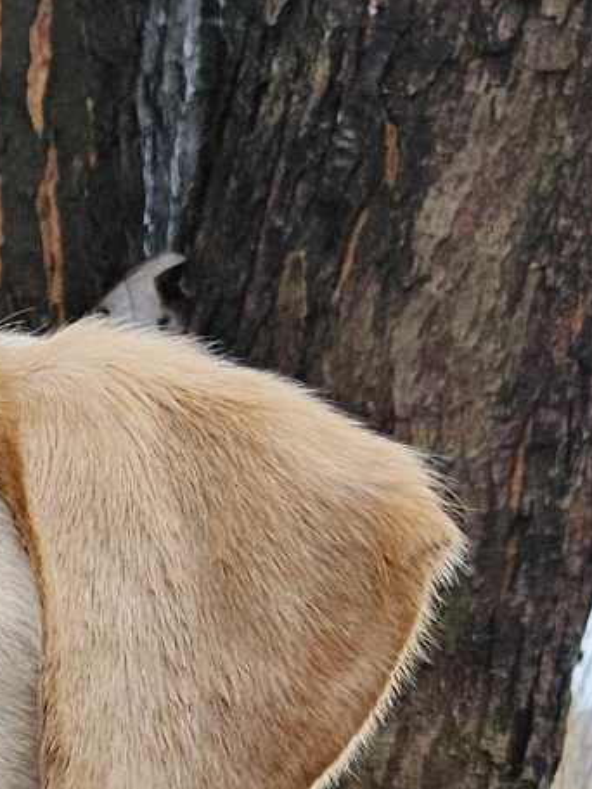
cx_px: -434
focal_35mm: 121
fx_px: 2759
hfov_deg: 11.5
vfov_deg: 14.0
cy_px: 1536
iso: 100
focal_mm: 5.4
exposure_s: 1/182
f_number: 1.8
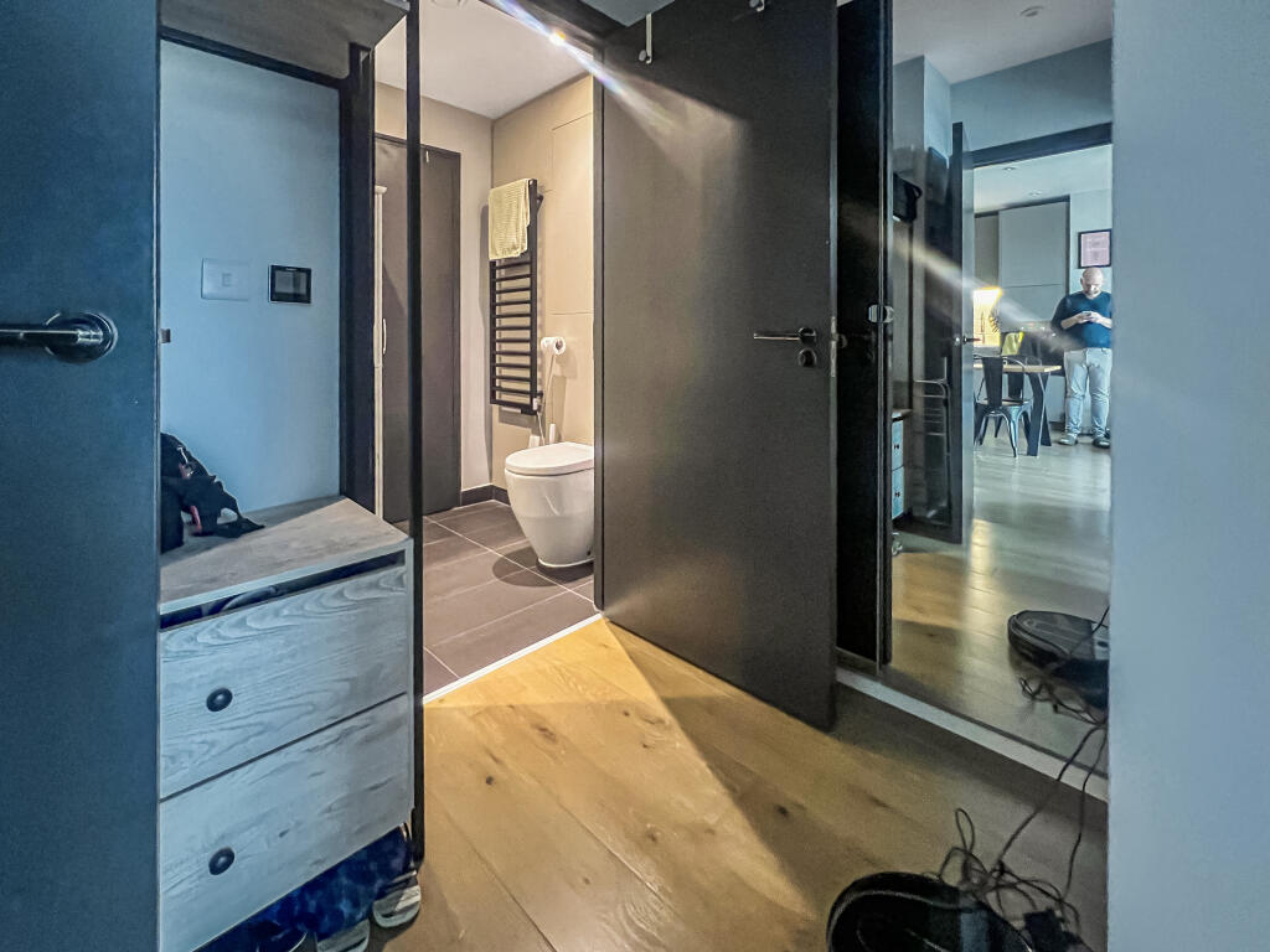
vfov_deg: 89.9
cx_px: 635
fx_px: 477
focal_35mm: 13
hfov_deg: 106.2
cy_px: 476
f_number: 1.8
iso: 1000
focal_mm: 1.57
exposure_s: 1/34
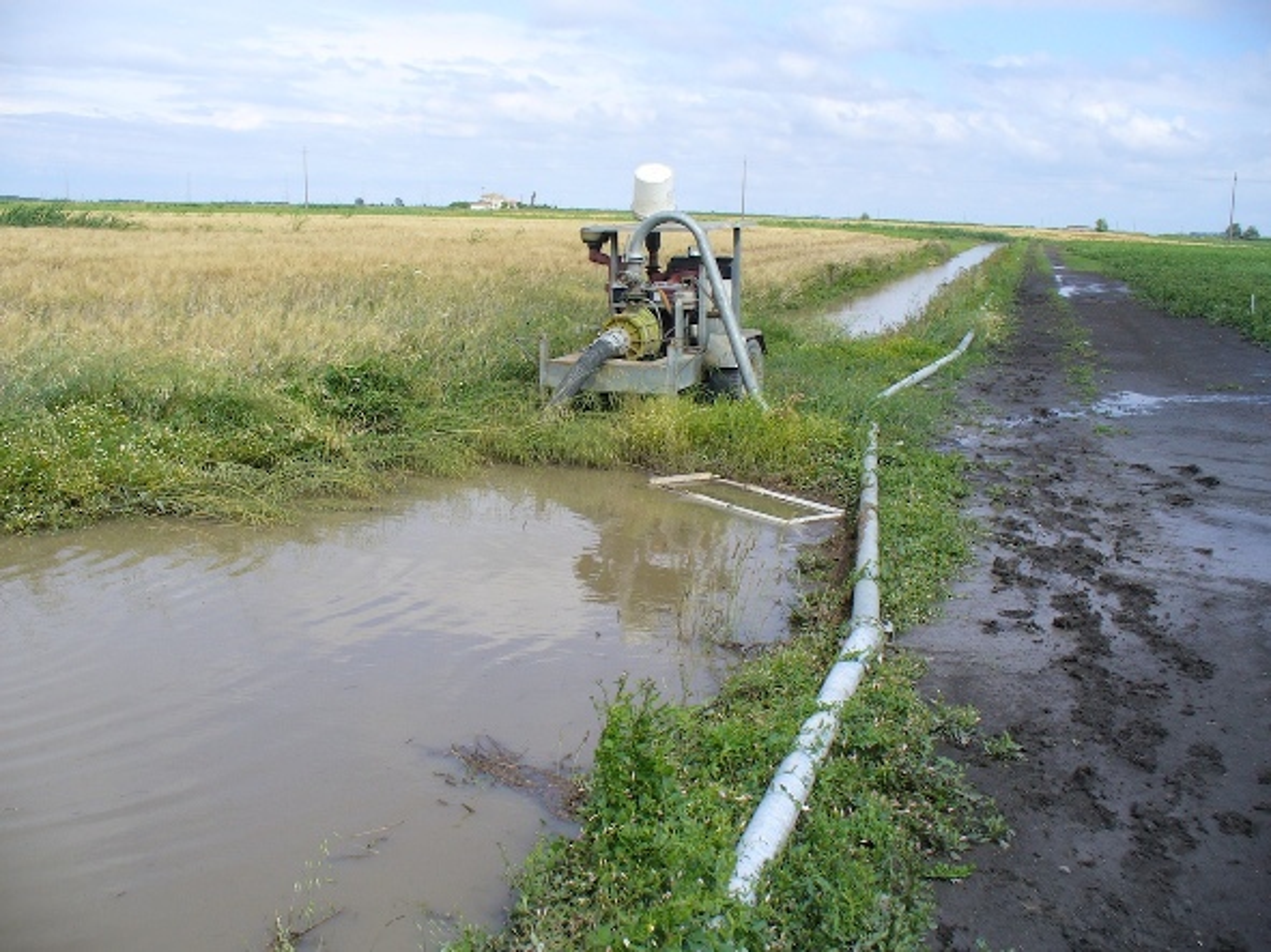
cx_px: 636
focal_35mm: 37
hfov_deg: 50.1
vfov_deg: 38.7
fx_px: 1358
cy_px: 476
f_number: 5.6
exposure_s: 1/250
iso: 80
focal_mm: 6.1
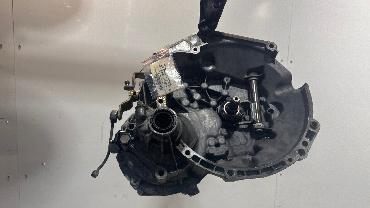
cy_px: 114
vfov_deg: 42.8
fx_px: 265
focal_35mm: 27
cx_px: 186
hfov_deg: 69.9
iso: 64
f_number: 1.78
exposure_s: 1/100
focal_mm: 6.76
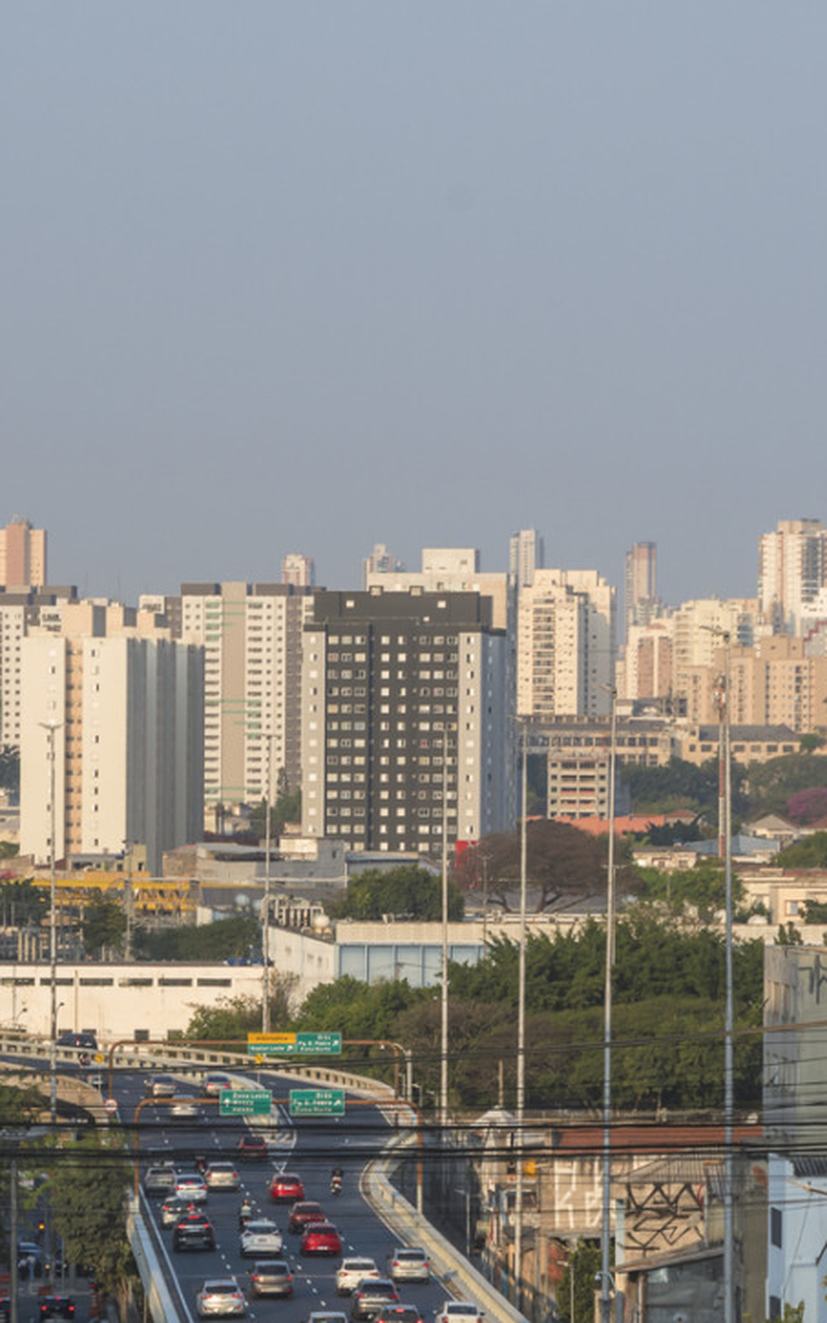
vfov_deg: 9.1
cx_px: 203
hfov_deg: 5.7
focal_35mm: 231
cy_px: 673
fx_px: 8325
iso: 160
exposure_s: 1/250
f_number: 9
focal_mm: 95
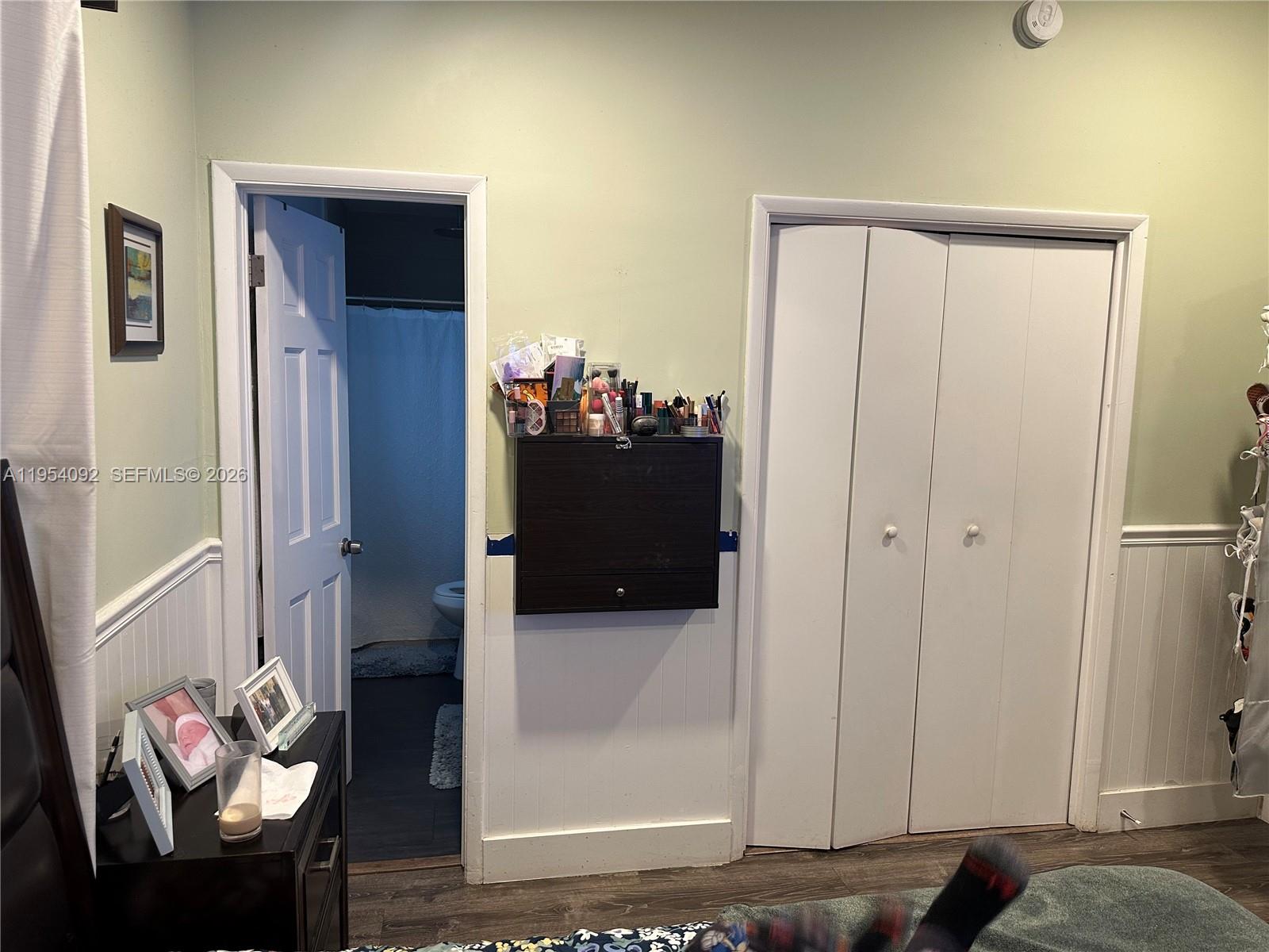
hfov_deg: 71.6
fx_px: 880
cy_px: 476
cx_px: 634
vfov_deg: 56.8
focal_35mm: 24
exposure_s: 1/60
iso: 160
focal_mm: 6.86
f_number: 1.78
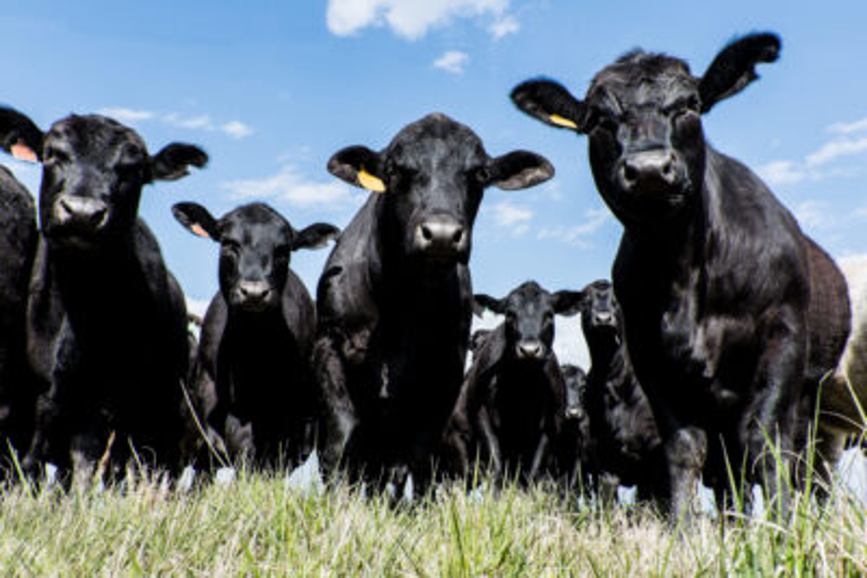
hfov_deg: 67.4
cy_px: 289
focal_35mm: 27
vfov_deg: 48.0
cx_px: 434
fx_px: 650
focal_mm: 18
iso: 720
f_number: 10
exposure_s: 1/500
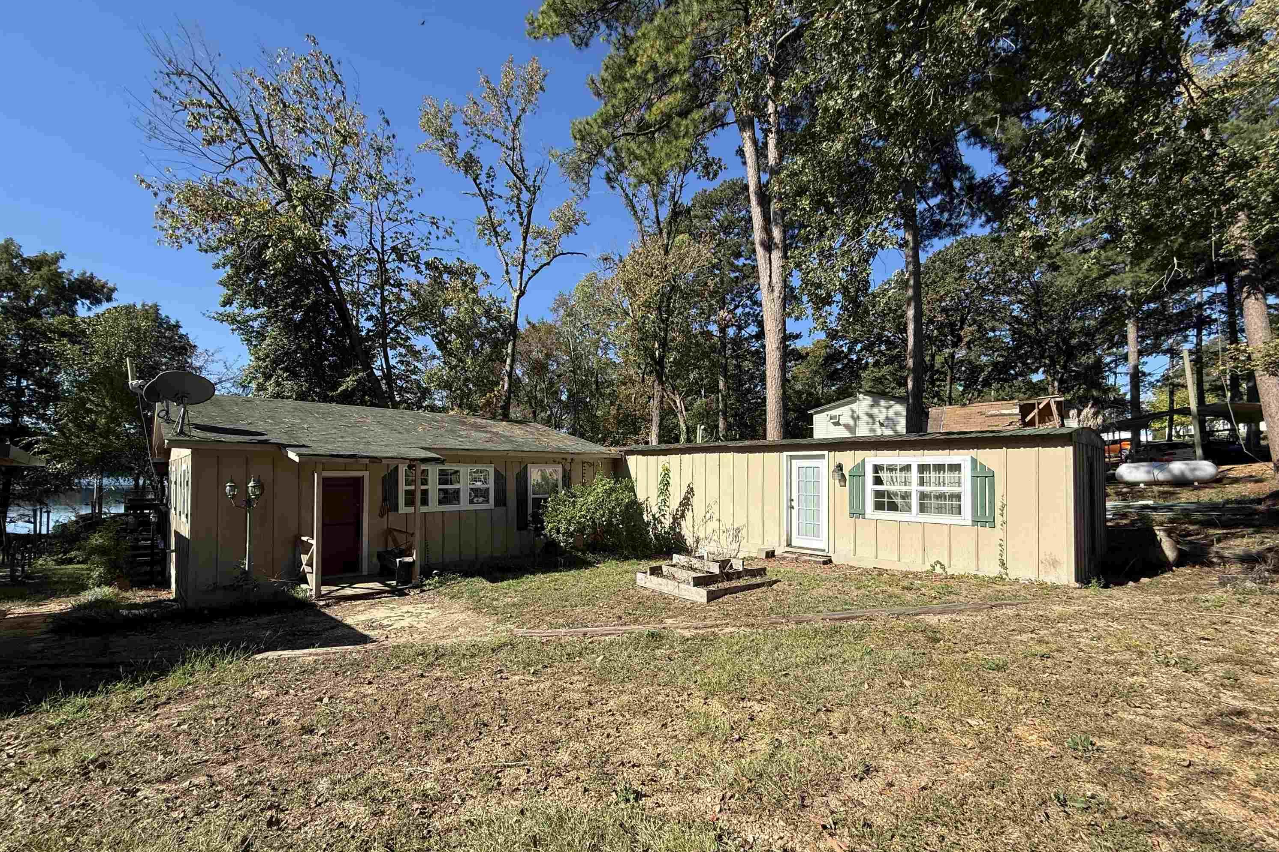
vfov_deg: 77.1
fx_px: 533
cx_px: 624
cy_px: 465
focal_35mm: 15
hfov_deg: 100.4
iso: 50
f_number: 2.2
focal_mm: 2.22
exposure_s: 1/1399
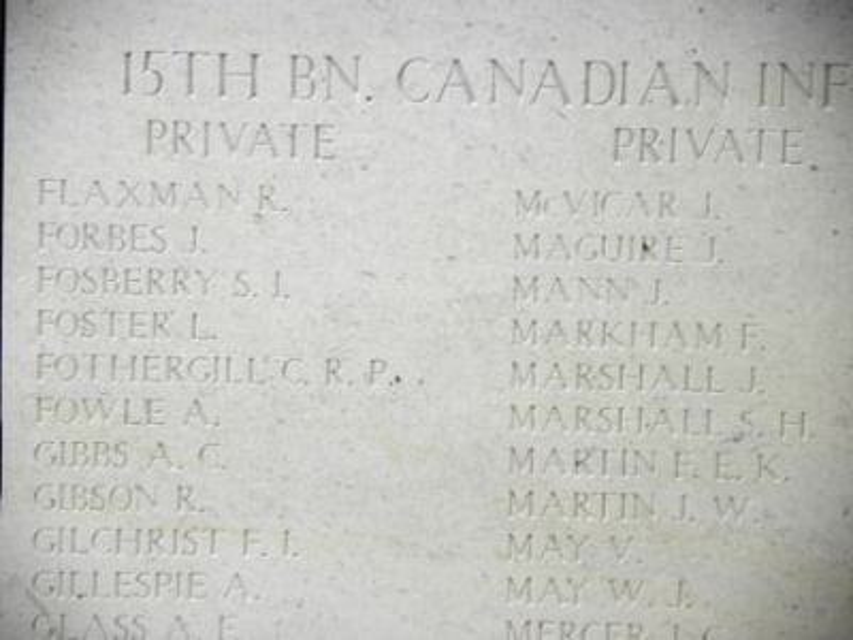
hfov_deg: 6.8
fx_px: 7171
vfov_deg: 5.1
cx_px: 426
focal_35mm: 291
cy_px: 320
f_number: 4.5
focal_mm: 51.8
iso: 143
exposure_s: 1/72.3
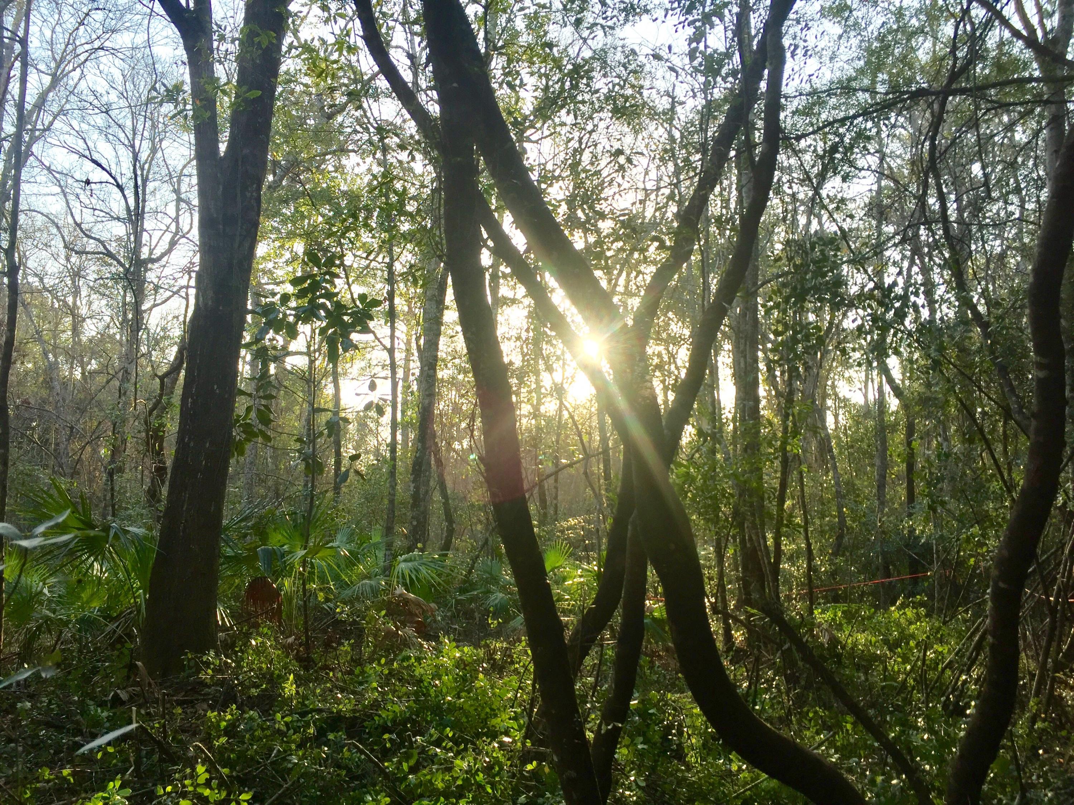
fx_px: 900
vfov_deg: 48.2
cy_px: 402
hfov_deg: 61.7
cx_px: 537
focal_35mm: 29
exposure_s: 1/347
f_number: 2.2
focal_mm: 4.15
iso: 32
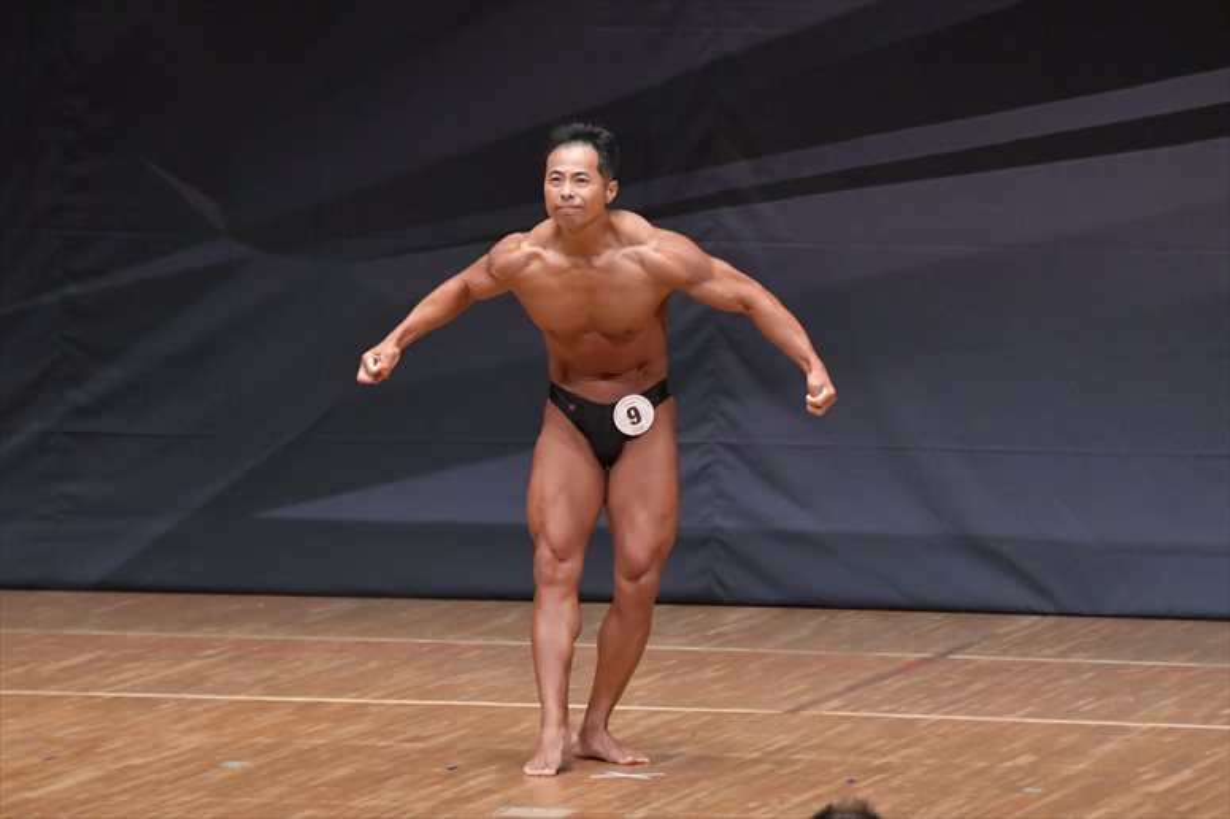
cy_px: 410
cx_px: 615
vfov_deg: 4.8
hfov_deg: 7.2
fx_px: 9733
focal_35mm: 285
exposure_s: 1/400
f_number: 5.6
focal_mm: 190
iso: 6400
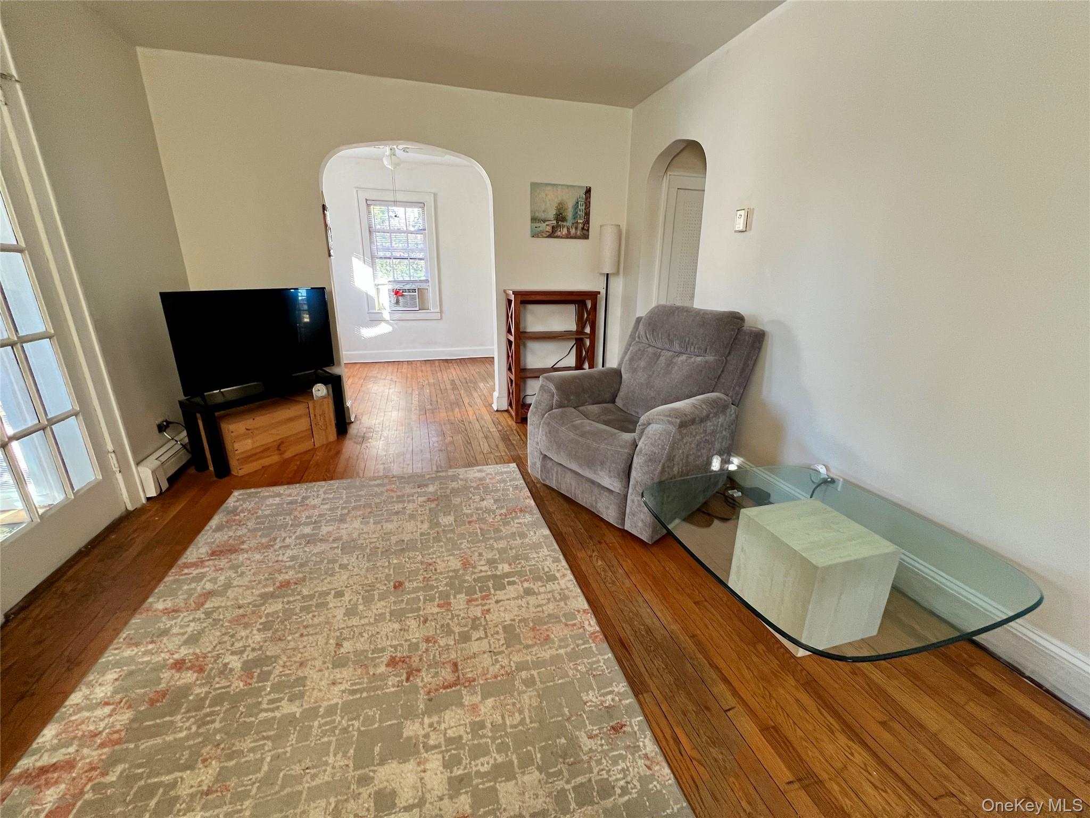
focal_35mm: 13
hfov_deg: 106.2
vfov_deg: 89.9
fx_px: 409
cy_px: 409
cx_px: 545
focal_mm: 1.57
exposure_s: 1/99
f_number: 1.8
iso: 200
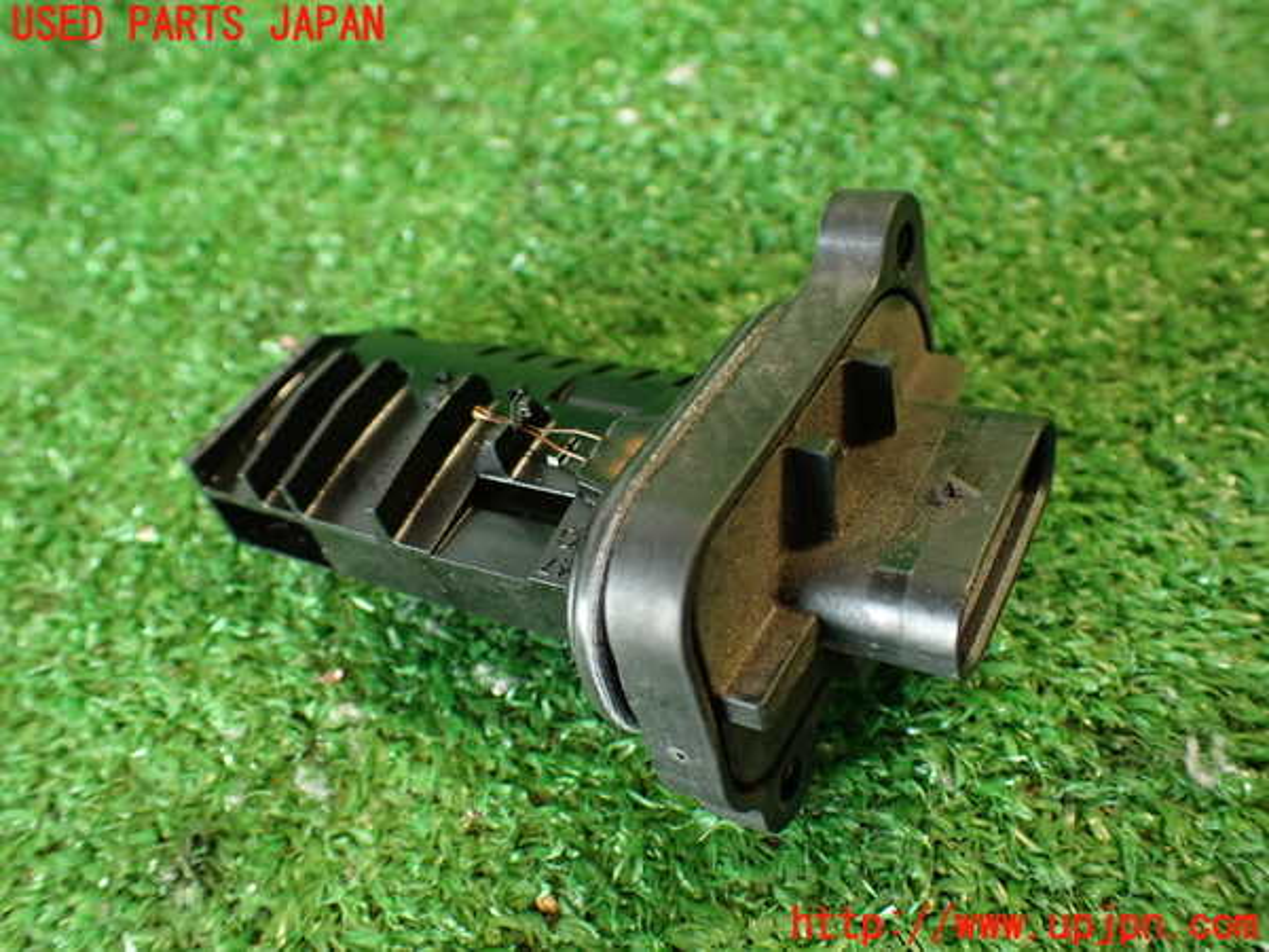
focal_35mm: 32
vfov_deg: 44.2
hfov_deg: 56.8
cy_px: 476
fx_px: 1173
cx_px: 634
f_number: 2.4
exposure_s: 1/30
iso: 400
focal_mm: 5.79
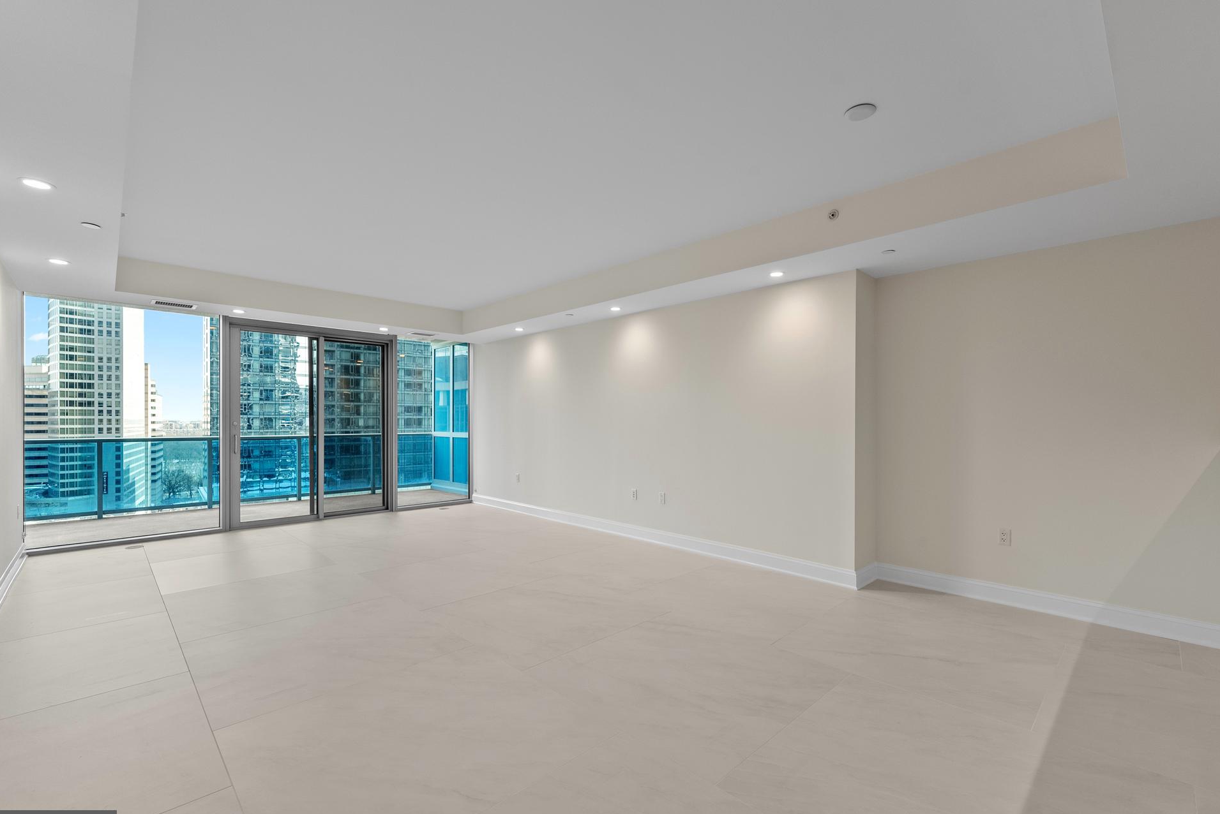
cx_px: 629
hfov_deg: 100.3
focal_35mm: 15
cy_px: 421
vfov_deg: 77.4
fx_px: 509
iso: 640
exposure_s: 1/20
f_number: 8
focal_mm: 14
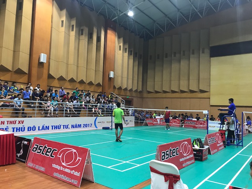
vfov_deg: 49.7
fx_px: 204
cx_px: 126
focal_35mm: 28
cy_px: 94
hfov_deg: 63.4
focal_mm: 3.99
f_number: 1.8
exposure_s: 1/17
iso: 50
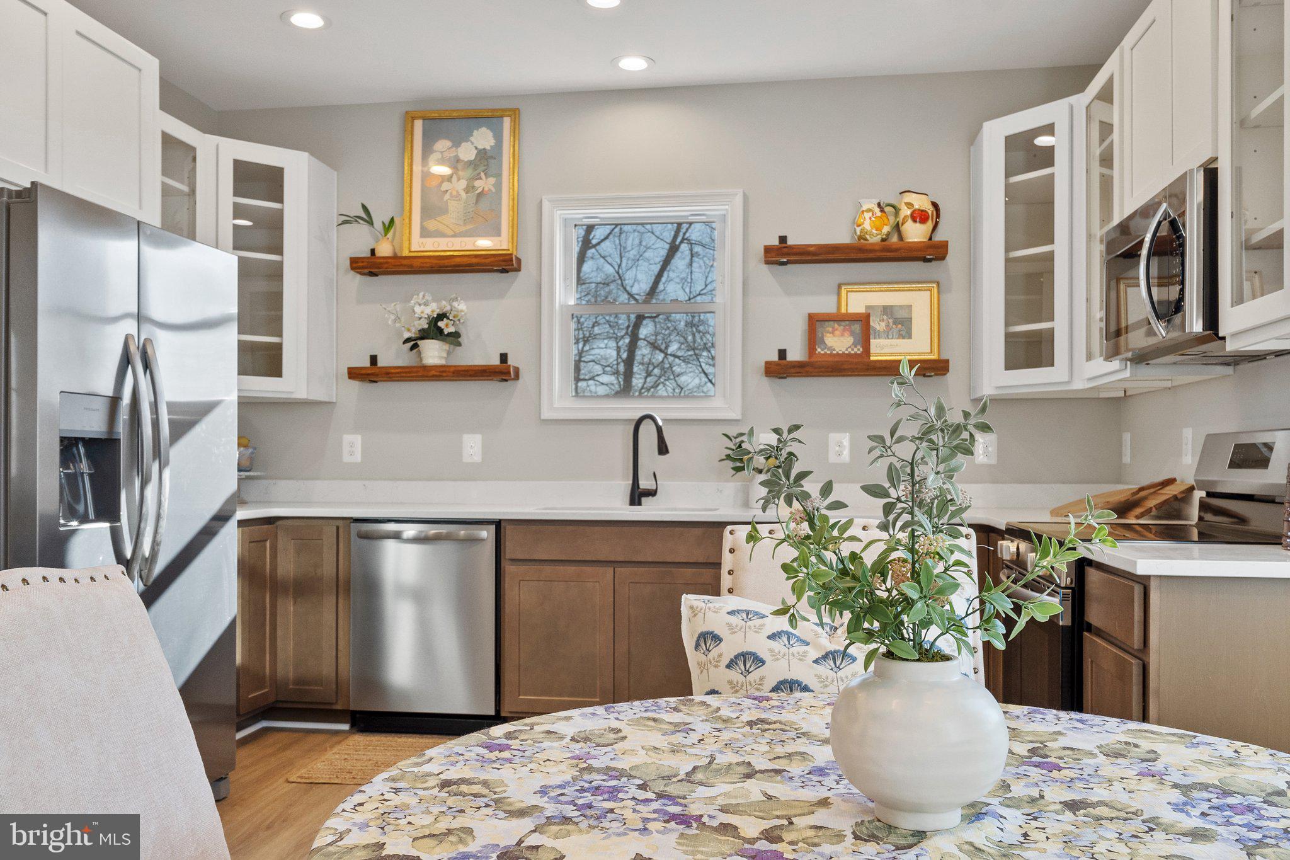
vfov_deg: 45.0
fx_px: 1039
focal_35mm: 29
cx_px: 645
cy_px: 430
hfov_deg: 63.7
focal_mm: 19.5
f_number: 8
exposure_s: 1/20
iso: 640
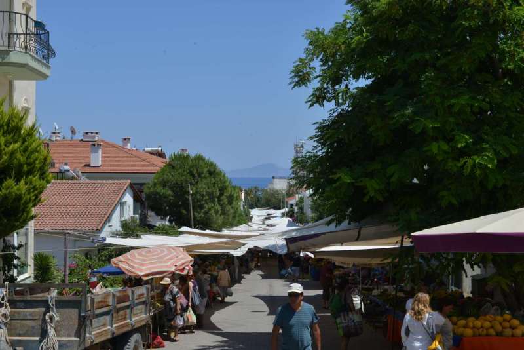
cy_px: 175
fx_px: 699
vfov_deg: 28.1
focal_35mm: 48
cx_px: 262
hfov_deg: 41.1
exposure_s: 1/250
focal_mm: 48
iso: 450
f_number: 13
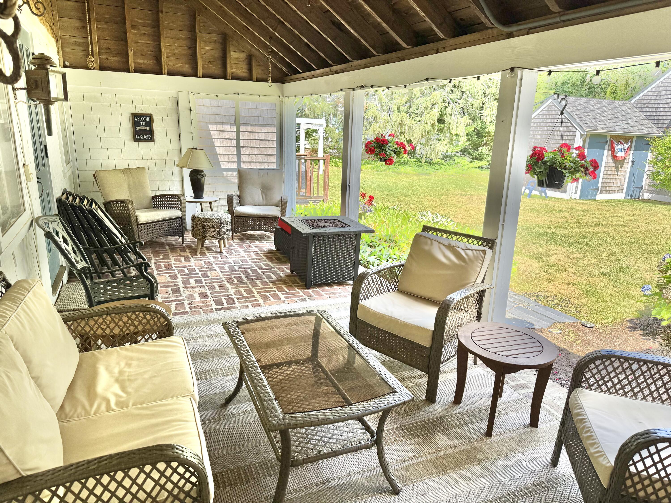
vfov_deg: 56.8
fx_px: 465
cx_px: 336
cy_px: 252
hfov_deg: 71.6
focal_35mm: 24
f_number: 1.78
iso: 80
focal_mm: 6.76
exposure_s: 1/588
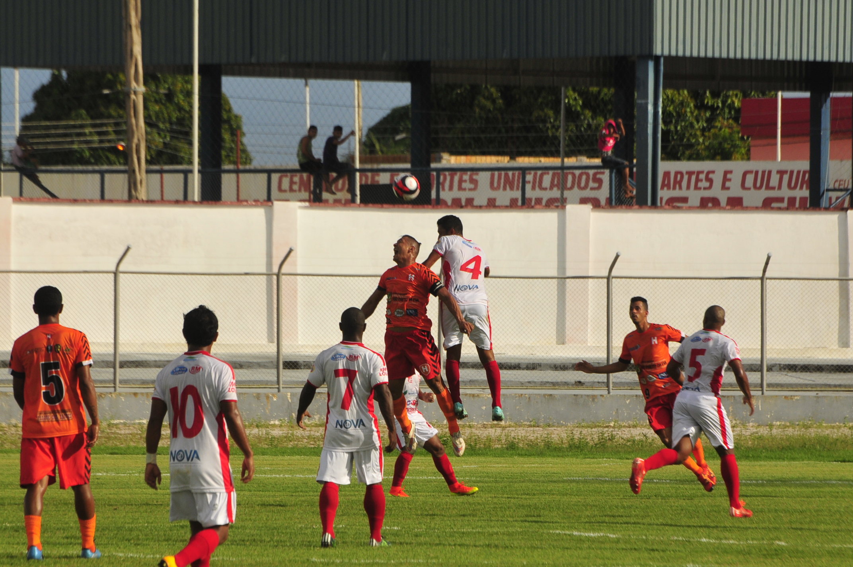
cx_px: 426
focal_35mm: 450
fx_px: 10649
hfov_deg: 4.6
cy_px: 284
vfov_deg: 3.0
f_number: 13
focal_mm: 300
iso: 400
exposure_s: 1/800
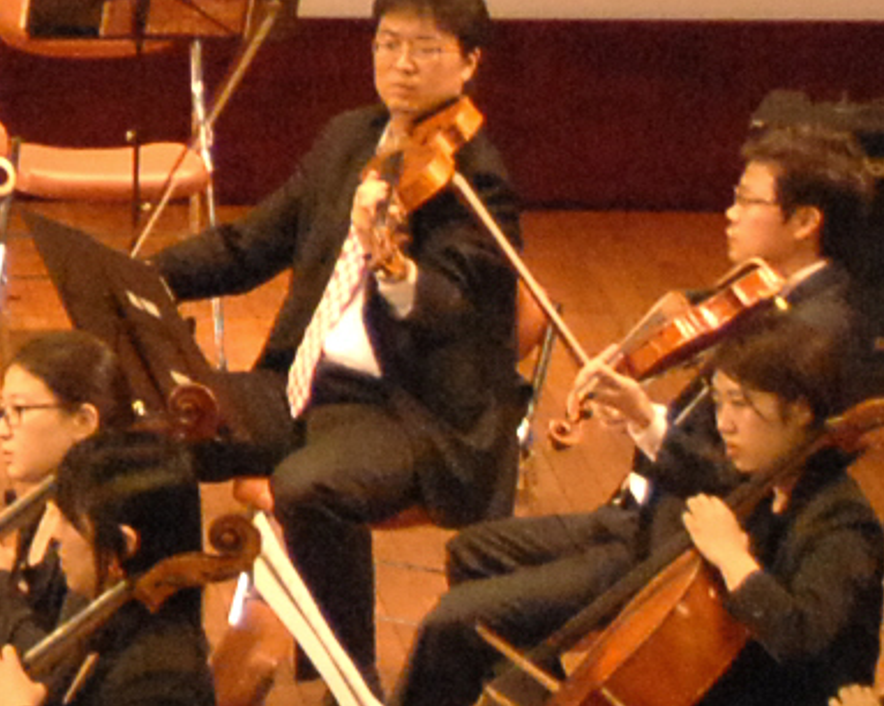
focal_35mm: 425
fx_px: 11114
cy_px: -501
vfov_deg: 3.6
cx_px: -1152
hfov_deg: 4.5
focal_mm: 36
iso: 800
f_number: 4.2
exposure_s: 1/80
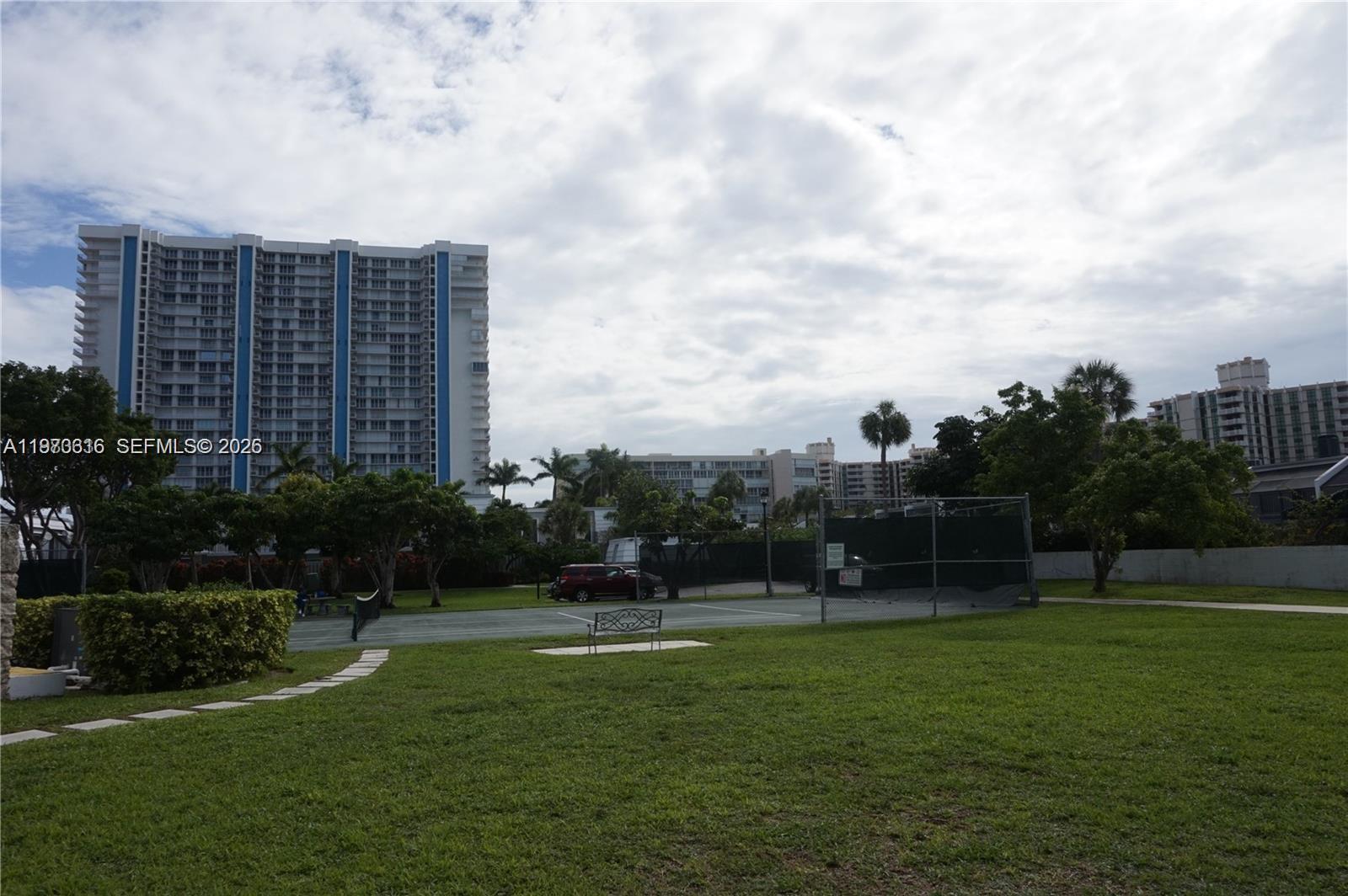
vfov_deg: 53.1
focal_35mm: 24
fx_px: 898
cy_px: 448
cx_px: 674
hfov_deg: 73.8
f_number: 11
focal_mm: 16
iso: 320
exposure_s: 1/640
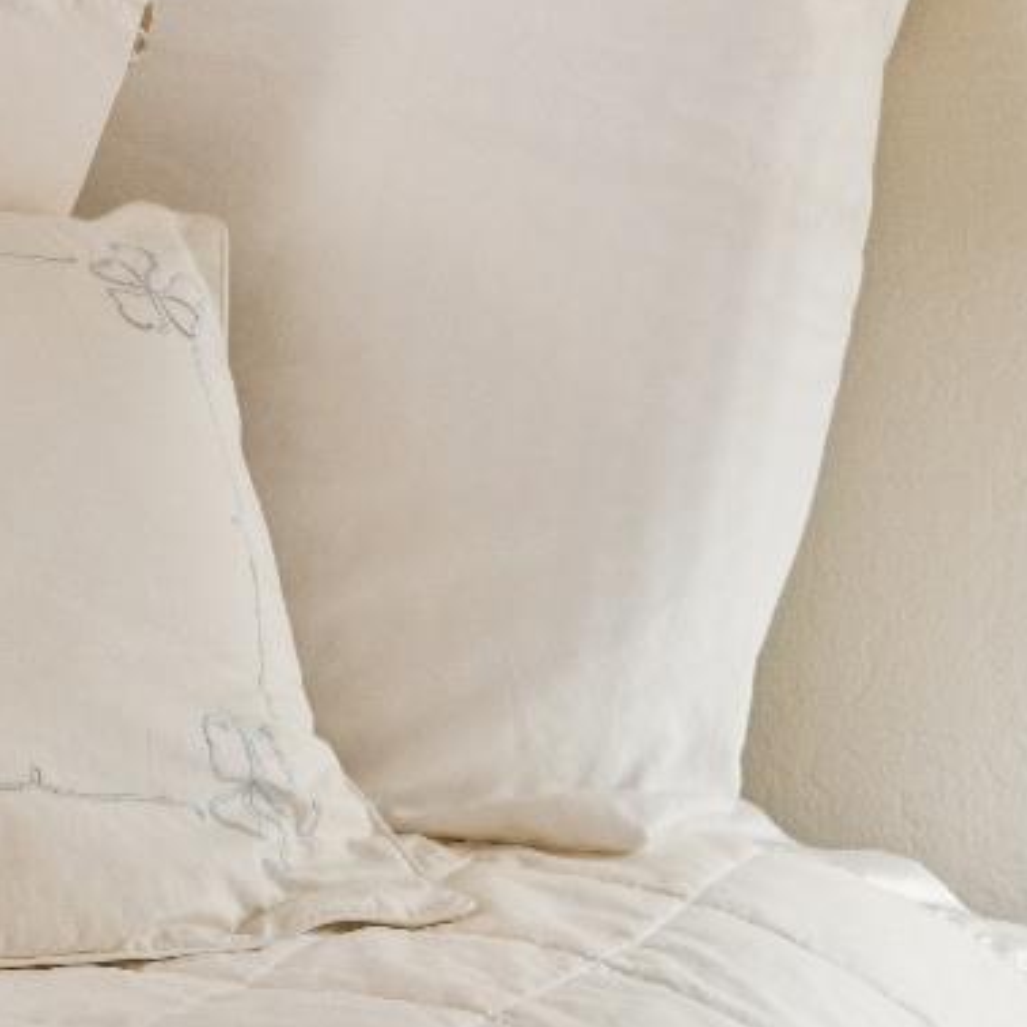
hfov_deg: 11.2
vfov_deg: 12.0
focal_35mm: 145
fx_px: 4867
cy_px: 435
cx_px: -861
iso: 100
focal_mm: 43
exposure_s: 1/3
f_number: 5
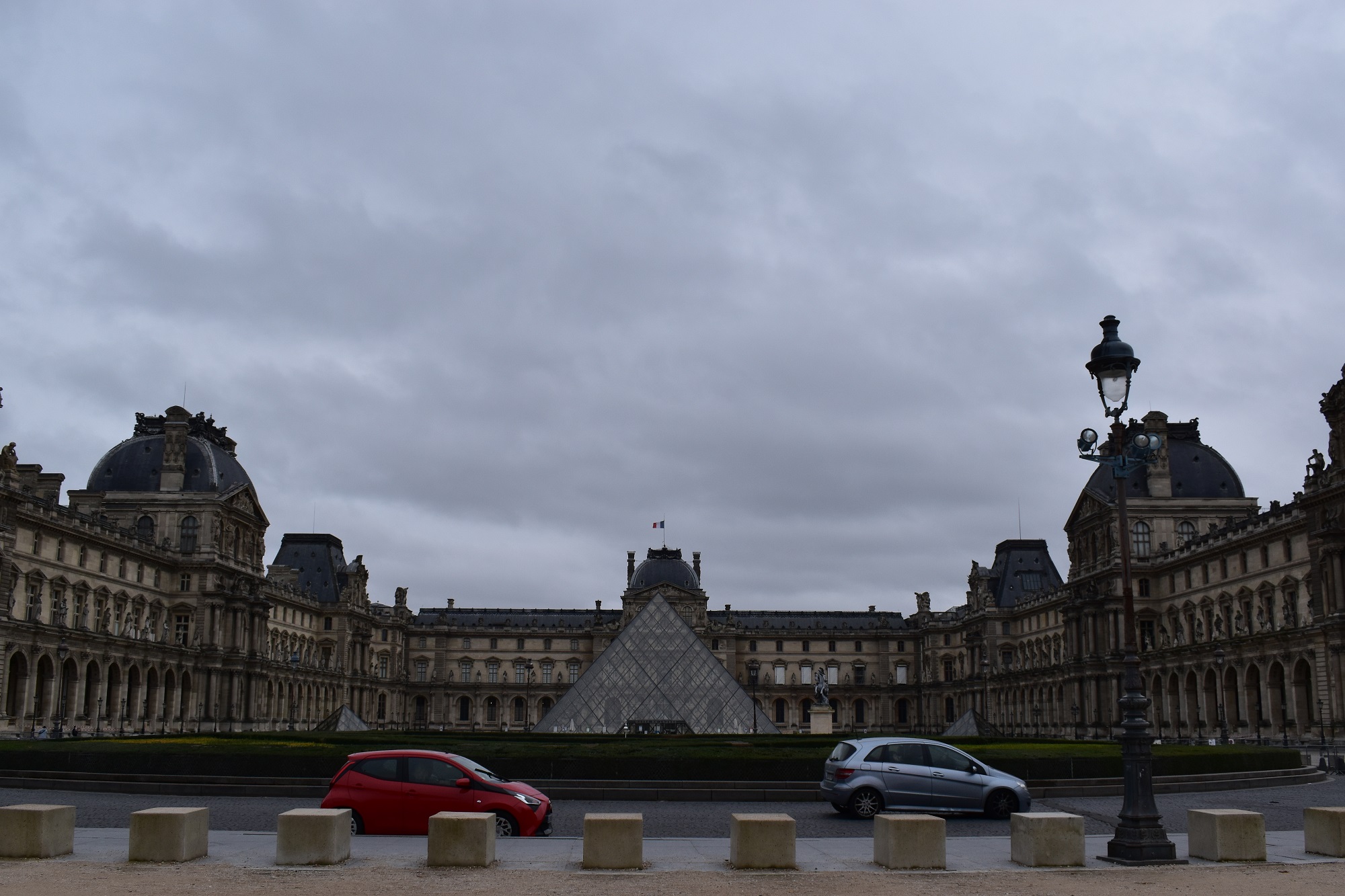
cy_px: 448
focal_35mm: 34
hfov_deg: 55.1
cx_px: 672
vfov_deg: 38.4
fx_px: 1289
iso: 400
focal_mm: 23
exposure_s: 1/400
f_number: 11
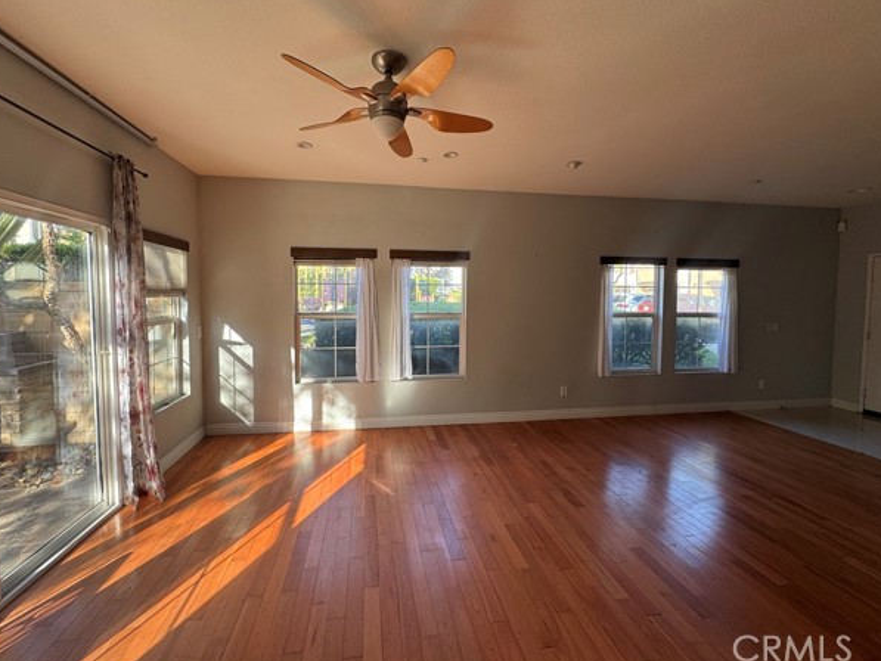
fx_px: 382
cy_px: 316
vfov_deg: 81.7
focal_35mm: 15
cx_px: 426
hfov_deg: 98.1
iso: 40
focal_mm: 2.22
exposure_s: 1/99
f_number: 2.2
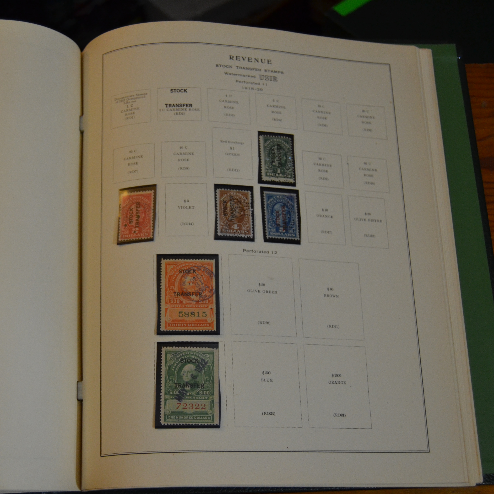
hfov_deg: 33.8
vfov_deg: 34.0
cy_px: 246
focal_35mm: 50
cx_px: 170
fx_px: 807
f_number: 4
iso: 1000
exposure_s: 1/60
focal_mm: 26
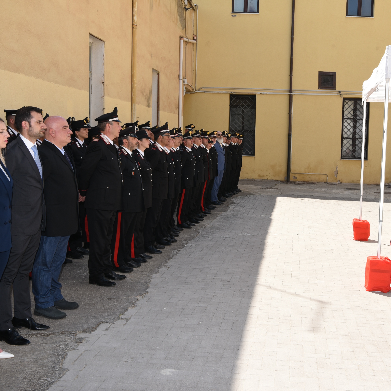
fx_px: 626
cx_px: 287
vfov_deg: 34.7
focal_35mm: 49
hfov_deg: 34.1
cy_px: 197
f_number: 14
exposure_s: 1/200
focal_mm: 38
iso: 320
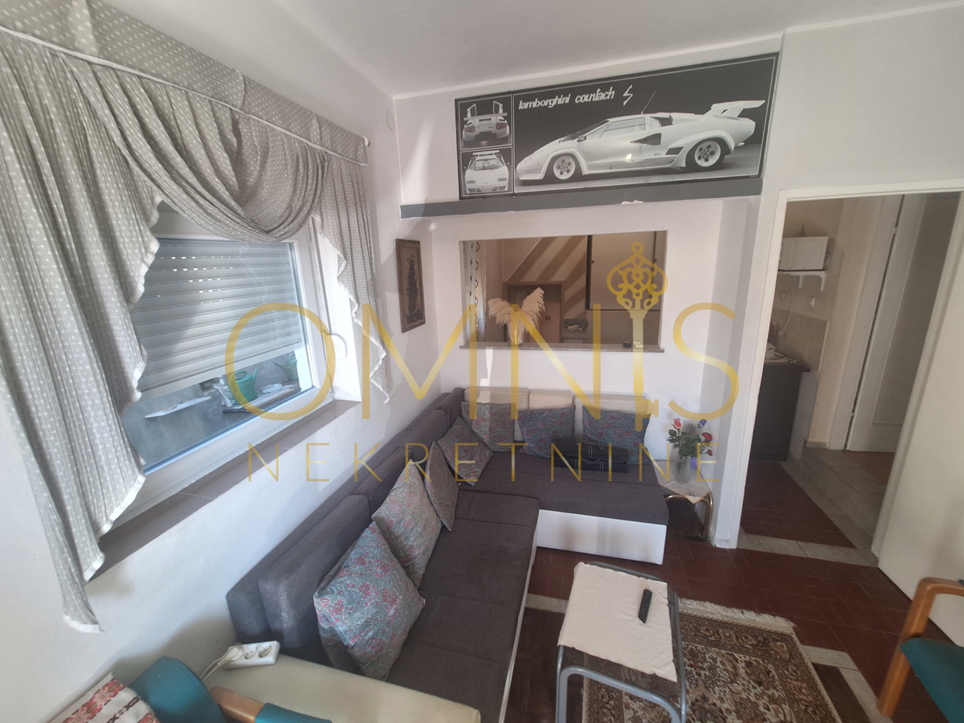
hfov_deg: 106.2
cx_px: 482
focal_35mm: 13
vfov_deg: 89.9
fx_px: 362
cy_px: 362
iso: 64
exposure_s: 1/50
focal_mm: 1.74
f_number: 2.2
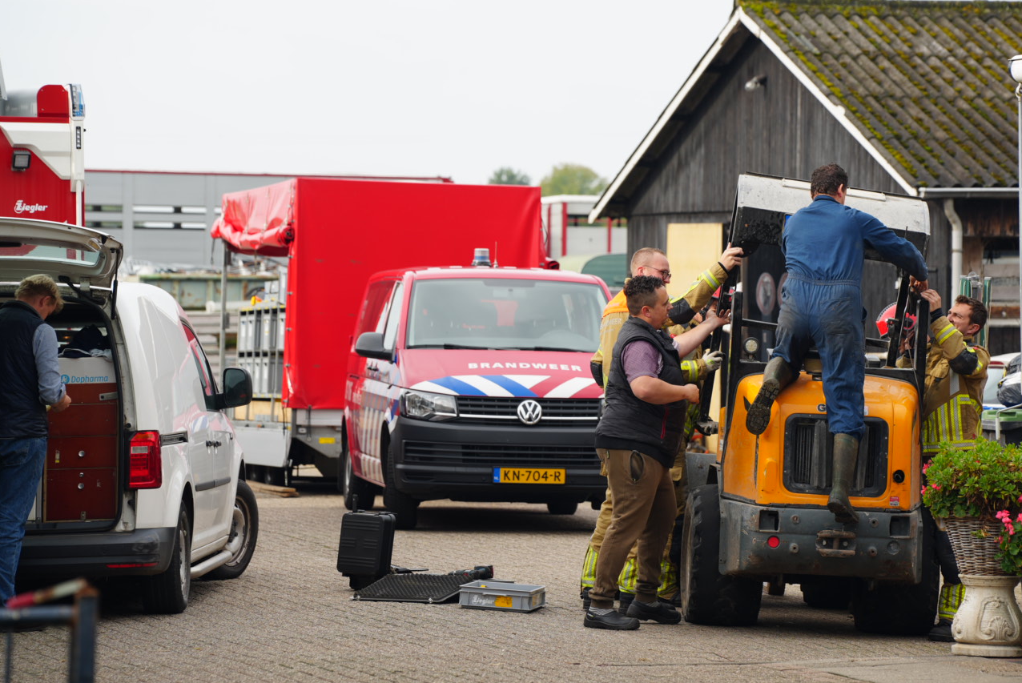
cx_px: 603
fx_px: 4858
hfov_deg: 12.0
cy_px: 315
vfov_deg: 8.0
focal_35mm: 171
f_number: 4.5
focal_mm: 135
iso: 100
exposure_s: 1/160
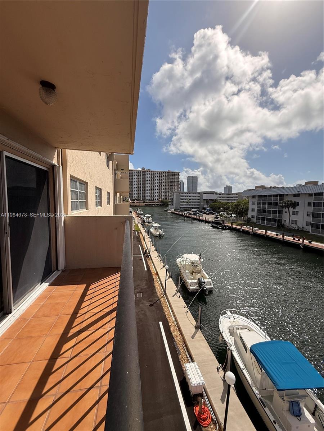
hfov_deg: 85.7
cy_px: 216
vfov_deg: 102.1
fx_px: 175
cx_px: 162
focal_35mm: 14
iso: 50
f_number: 2.2
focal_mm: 2.22
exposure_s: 1/5155
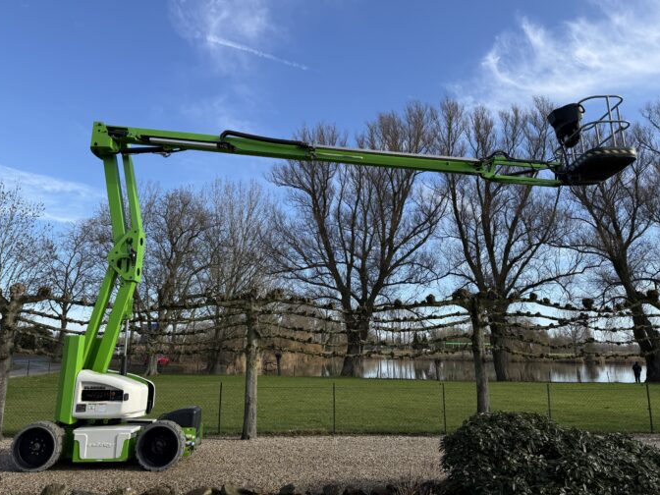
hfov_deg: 69.4
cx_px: 318
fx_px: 477
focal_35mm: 25
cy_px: 242
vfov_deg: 54.9
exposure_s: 1/2445
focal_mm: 6.76
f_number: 1.78
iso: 80
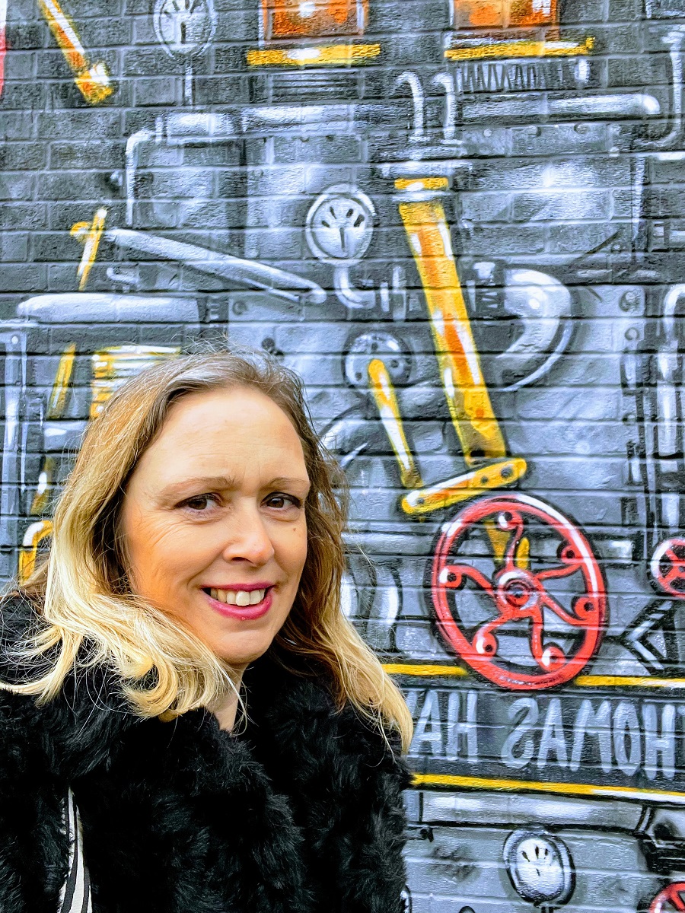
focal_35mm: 30
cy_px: 456
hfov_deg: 46.8
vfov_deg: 60.0
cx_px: 342
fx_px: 792
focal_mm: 2.71
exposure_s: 1/60
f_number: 2.2
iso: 100
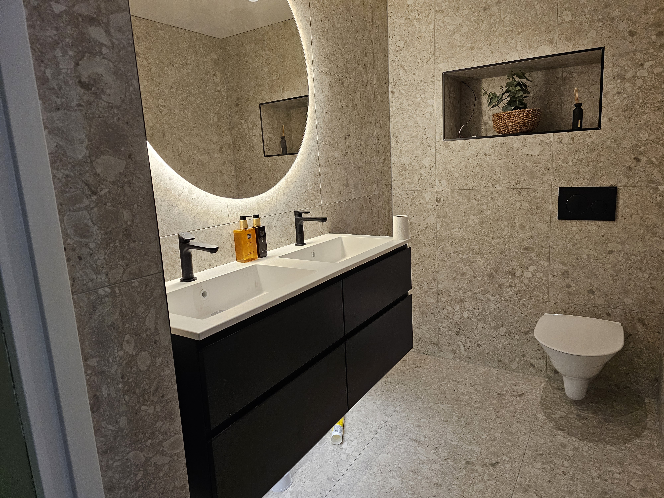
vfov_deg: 58.9
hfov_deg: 73.9
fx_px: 441
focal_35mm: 23
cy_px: 249
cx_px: 332
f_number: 1.7
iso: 500
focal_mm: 6.3
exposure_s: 1/142
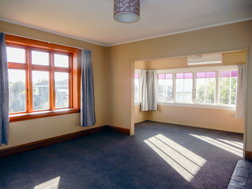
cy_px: 94
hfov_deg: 71.6
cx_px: 126
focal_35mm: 24
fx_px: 175
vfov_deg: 56.8
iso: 80
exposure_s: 1/125
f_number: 3.4
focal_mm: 4.3
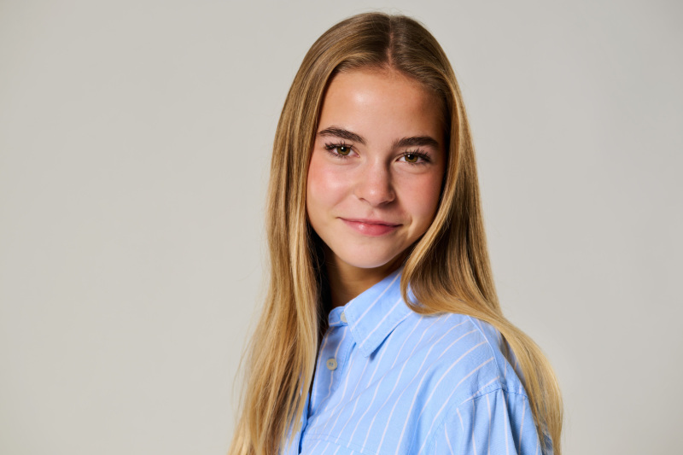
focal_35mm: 105
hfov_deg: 19.5
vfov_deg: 13.0
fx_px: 1992
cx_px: 342
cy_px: 228
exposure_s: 1/125
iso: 100
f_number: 9
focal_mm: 105
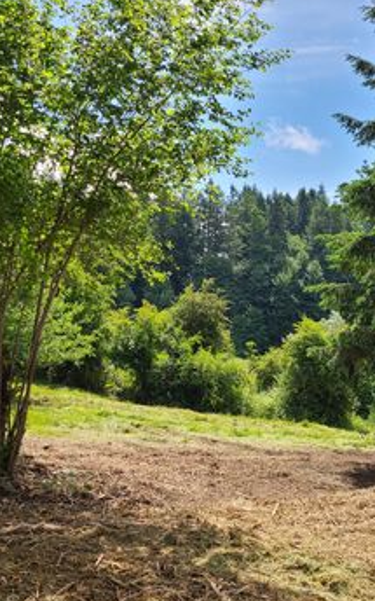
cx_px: 255
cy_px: 294
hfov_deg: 31.7
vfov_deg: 49.3
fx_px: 654
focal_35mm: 40
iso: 40
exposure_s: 1/1394
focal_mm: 5.4
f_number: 1.8
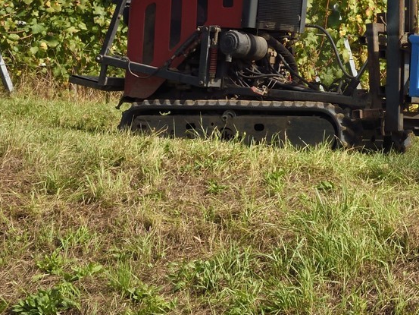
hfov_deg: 13.6
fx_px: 1683
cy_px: -88
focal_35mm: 139
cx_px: 580
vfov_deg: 10.5
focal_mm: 50
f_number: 22
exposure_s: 1/100
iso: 200
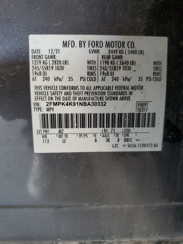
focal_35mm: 26
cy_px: 122
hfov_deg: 53.1
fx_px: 183
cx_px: 92
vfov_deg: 67.3
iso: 285
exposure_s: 1/30
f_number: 1.5
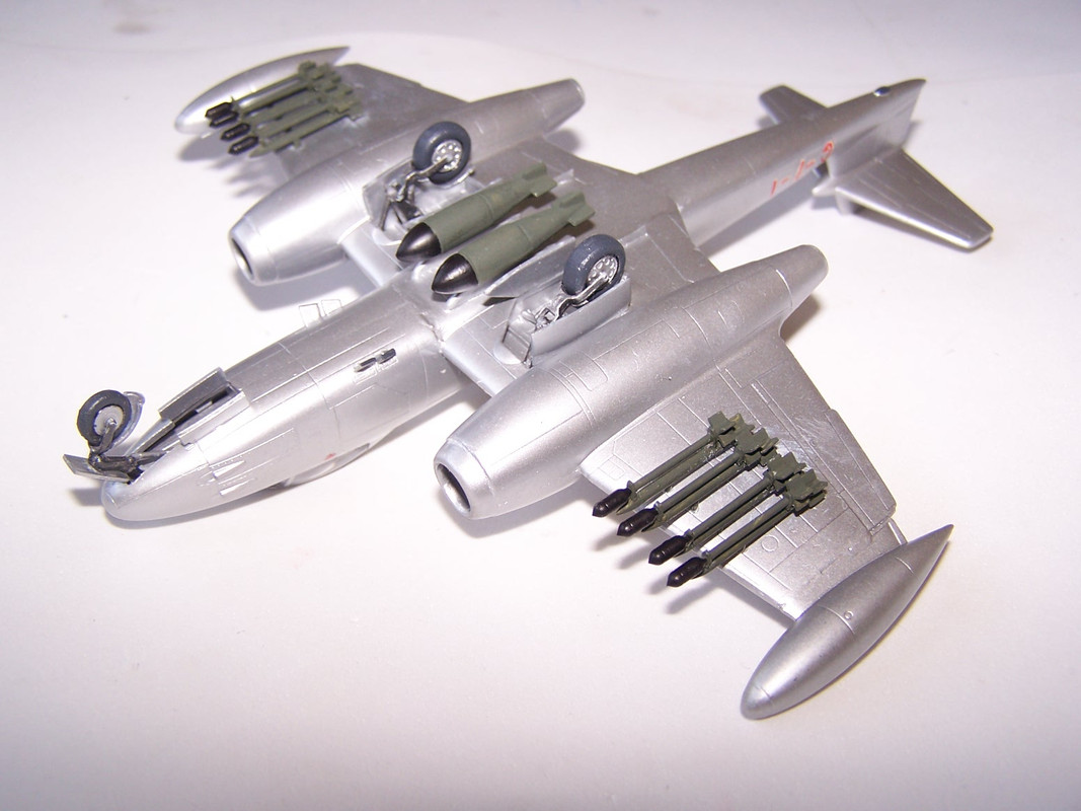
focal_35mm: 38
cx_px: 540
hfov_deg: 49.0
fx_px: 1187
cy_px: 406
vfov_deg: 37.7
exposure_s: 1/60
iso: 80
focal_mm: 6.3
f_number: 2.8
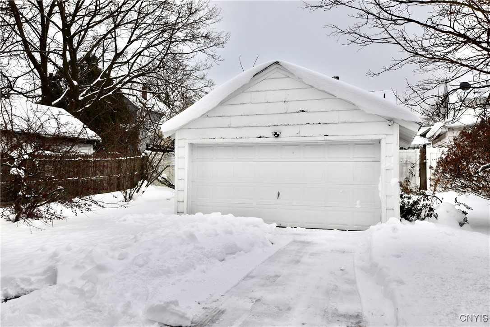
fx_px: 408
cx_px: 245
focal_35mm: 30
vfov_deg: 43.6
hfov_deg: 61.9
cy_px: 164
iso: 100
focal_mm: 20
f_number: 11
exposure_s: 1/200
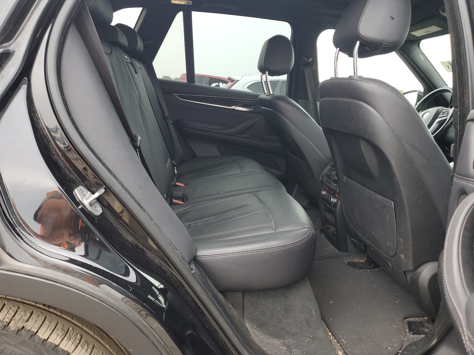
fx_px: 356
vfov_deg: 53.1
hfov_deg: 67.3
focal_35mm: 26
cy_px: 178
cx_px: 237
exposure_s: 1/175
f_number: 1.5
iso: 50
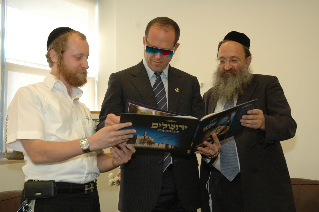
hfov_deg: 42.4
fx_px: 412
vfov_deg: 28.9
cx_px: 160
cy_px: 106
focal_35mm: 46
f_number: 5.6
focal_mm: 31
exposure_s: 1/125
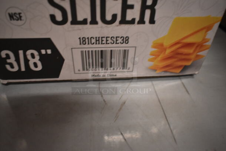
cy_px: 76
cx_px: 113
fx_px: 189
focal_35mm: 30
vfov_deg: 43.7
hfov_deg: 61.9
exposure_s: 1/125
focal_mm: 20
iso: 3200
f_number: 3.5
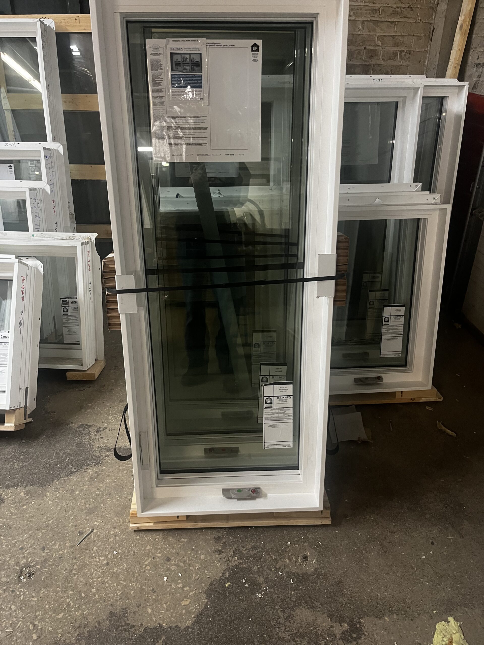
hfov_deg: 53.1
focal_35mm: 26
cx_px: 242
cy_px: 322
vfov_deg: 67.3
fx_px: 485
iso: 250
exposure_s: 1/60
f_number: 1.6
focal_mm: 5.1
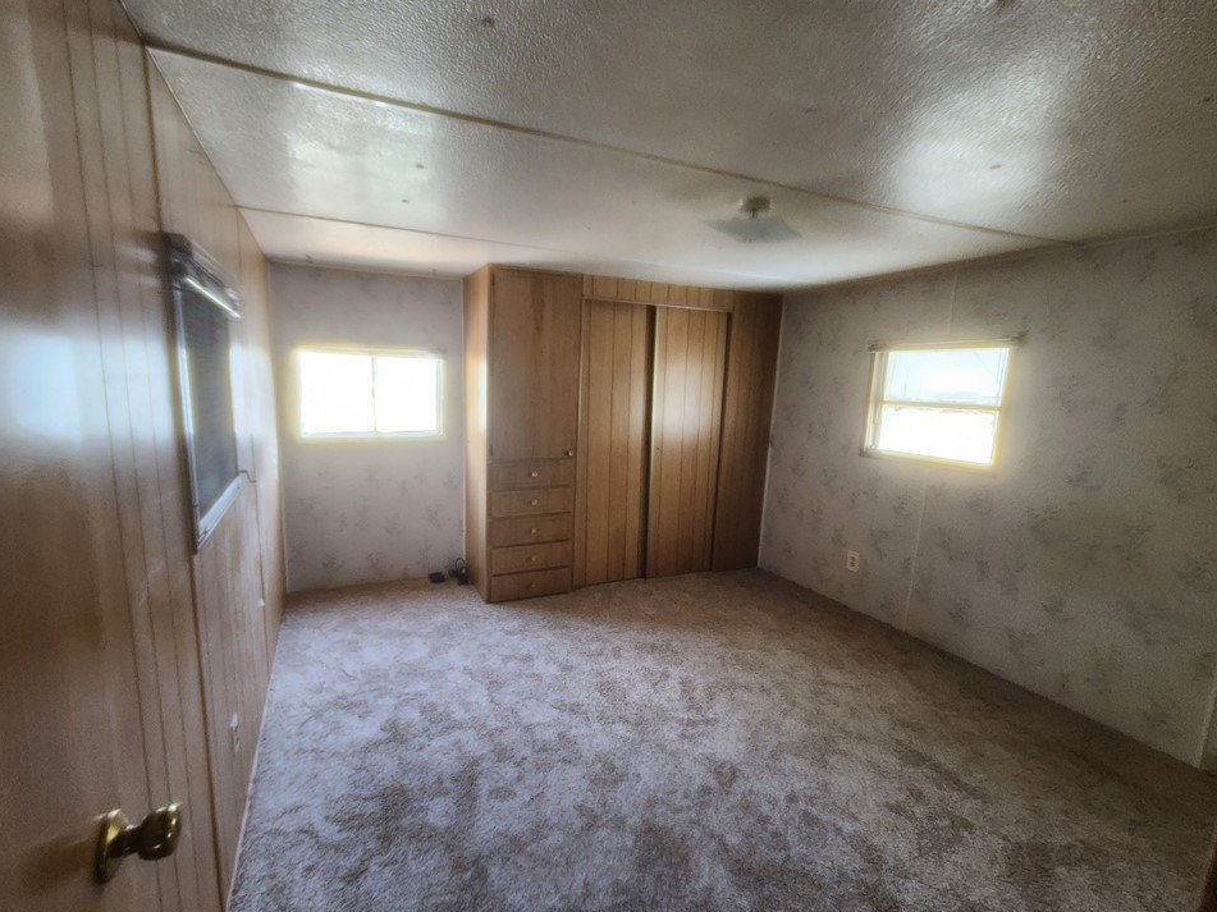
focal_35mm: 14
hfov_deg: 101.9
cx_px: 572
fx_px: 492
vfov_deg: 85.6
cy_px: 467
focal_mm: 2.2
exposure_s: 1/40
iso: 400
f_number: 2.2
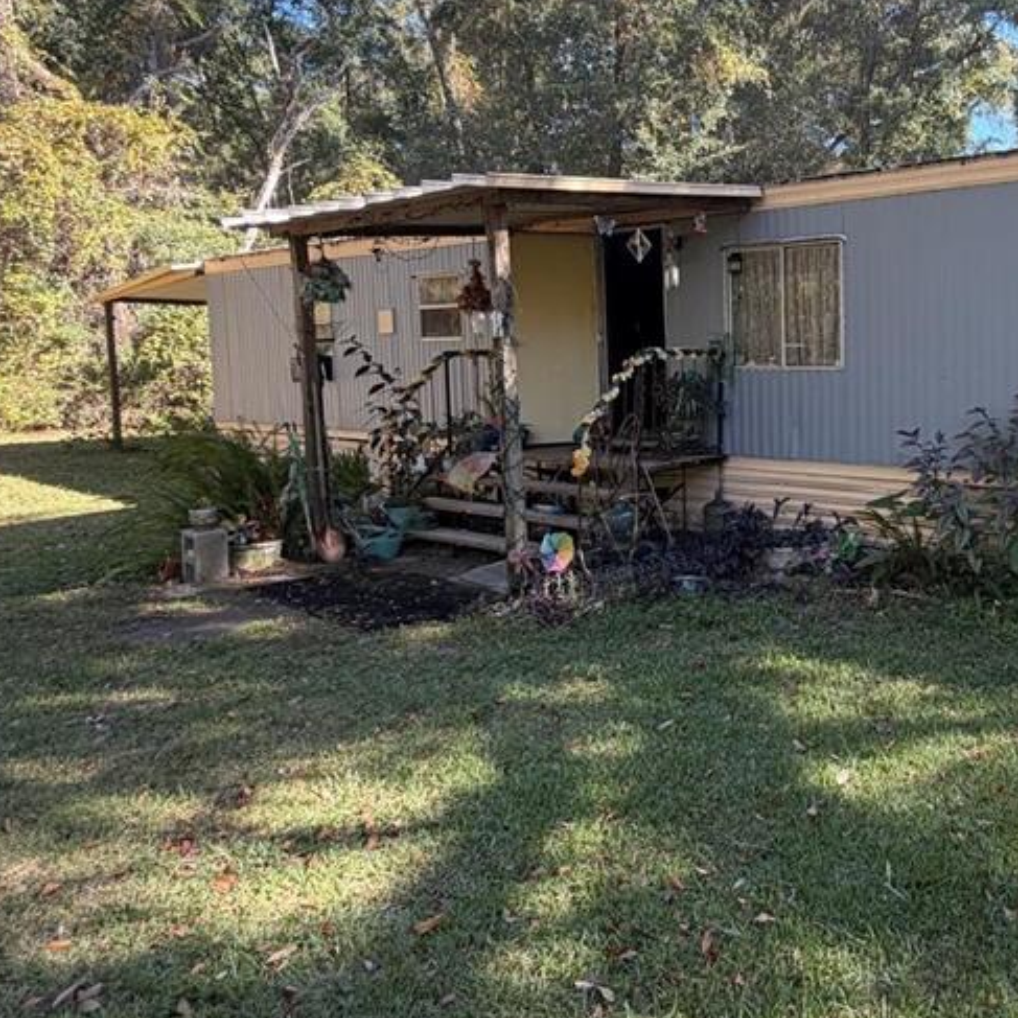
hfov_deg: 53.7
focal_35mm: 26
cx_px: 907
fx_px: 865
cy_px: 416
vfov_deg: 60.5
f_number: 2.2
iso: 50
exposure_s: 1/121
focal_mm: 2.22
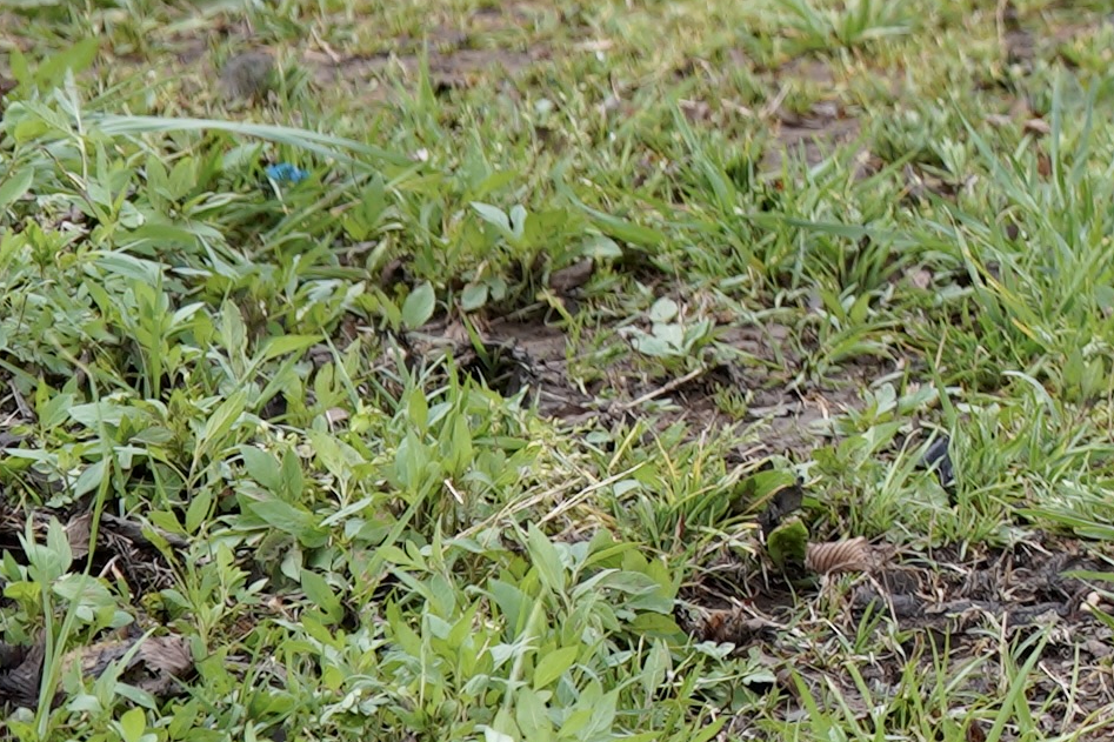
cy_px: -991
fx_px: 22151
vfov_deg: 1.9
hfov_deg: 2.8
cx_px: 3474
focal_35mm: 716
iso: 160
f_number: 4
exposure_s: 1/160
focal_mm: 113
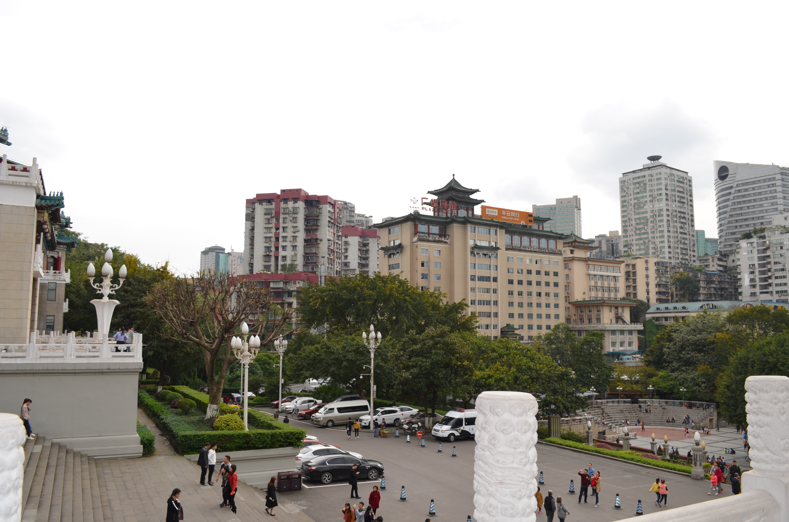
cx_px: 394
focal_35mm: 27
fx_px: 591
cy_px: 261
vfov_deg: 47.7
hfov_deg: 67.5
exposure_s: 1/200
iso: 100
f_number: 8
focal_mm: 18
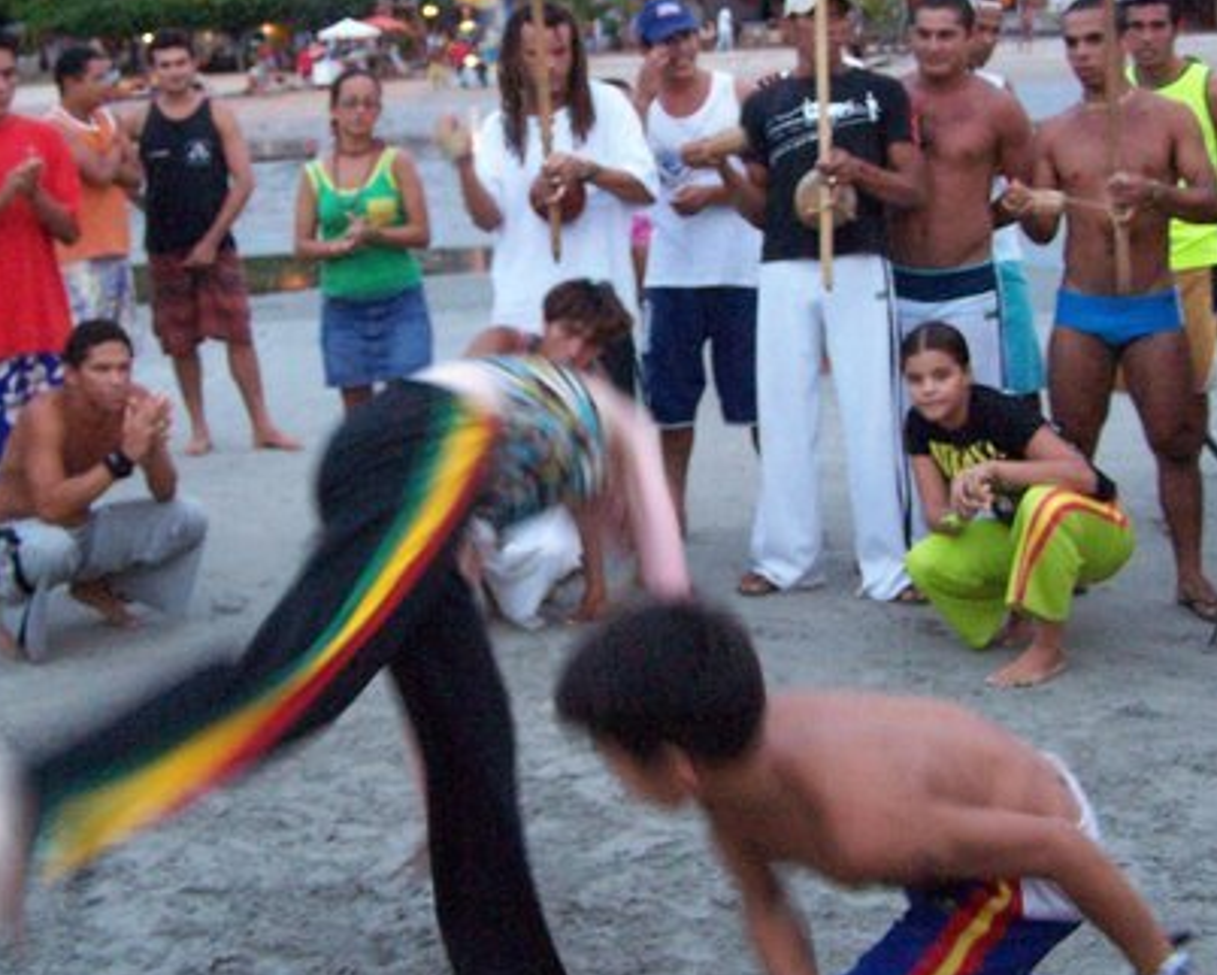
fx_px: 2126
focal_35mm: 59
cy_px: 406
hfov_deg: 31.9
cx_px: 645
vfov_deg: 25.8
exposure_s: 1/20
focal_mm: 6.3
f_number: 2.8
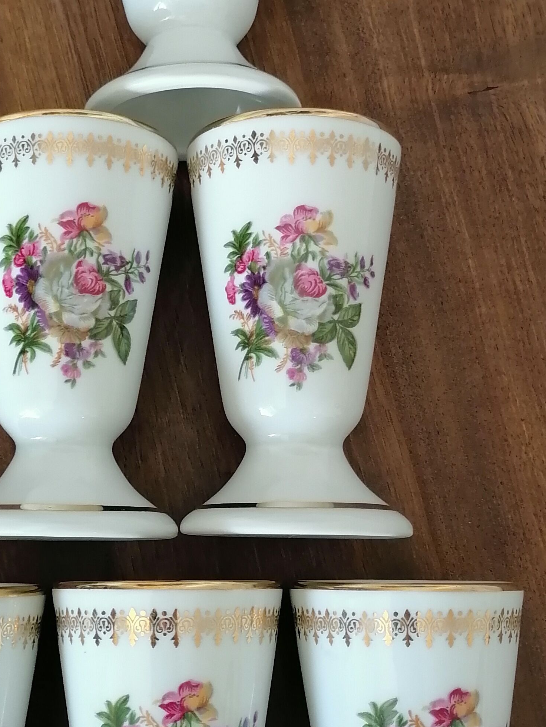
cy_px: 379
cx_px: 201
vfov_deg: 34.9
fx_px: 1157
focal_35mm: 55
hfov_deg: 26.5
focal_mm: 5.3
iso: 160
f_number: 1.8
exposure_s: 1/33.3
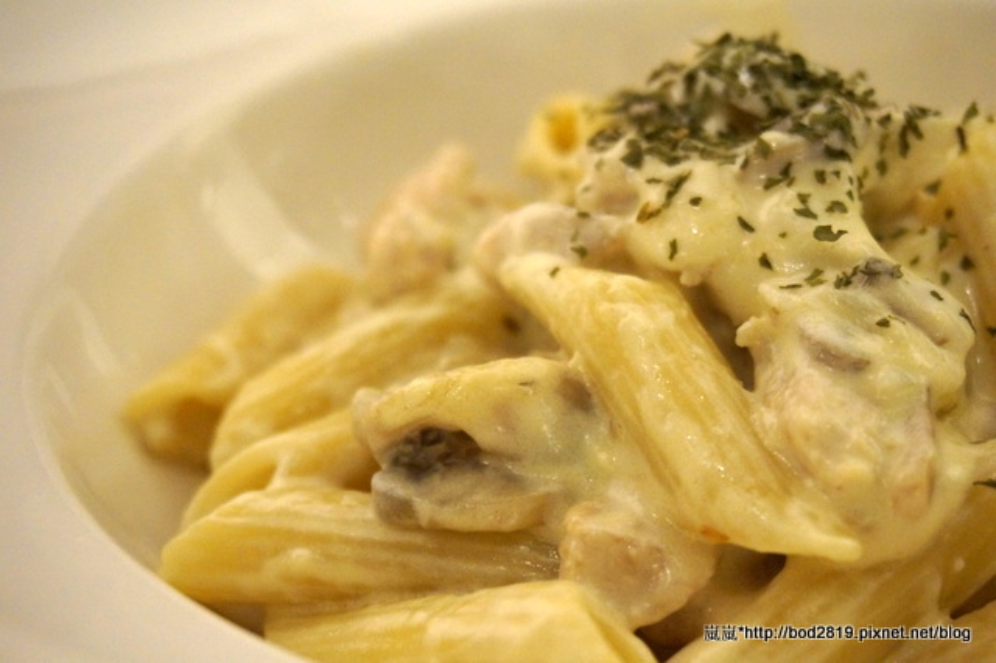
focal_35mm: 57
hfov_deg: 35.1
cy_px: 332
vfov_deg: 23.8
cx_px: 498
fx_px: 1576
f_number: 5.6
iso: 3200
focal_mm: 38
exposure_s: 1/30
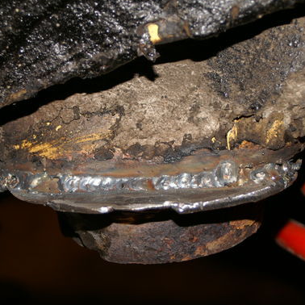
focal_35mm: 108
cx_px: 142
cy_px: 160
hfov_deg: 16.1
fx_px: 1077
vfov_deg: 16.1
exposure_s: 1/60
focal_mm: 50
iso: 200
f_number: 5.6
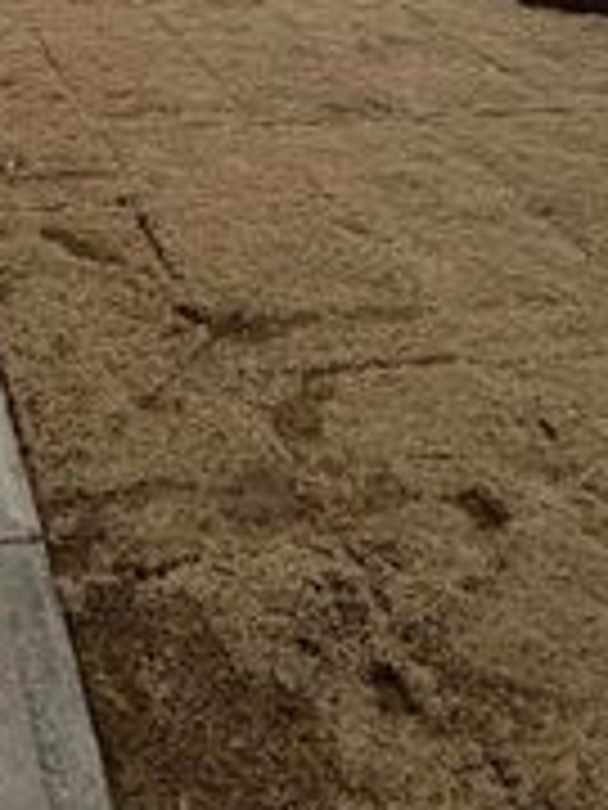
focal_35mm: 52
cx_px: -95
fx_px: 1218
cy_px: -403
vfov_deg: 26.6
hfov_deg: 25.5
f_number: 2.2
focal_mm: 2.22
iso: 40
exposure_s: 1/165
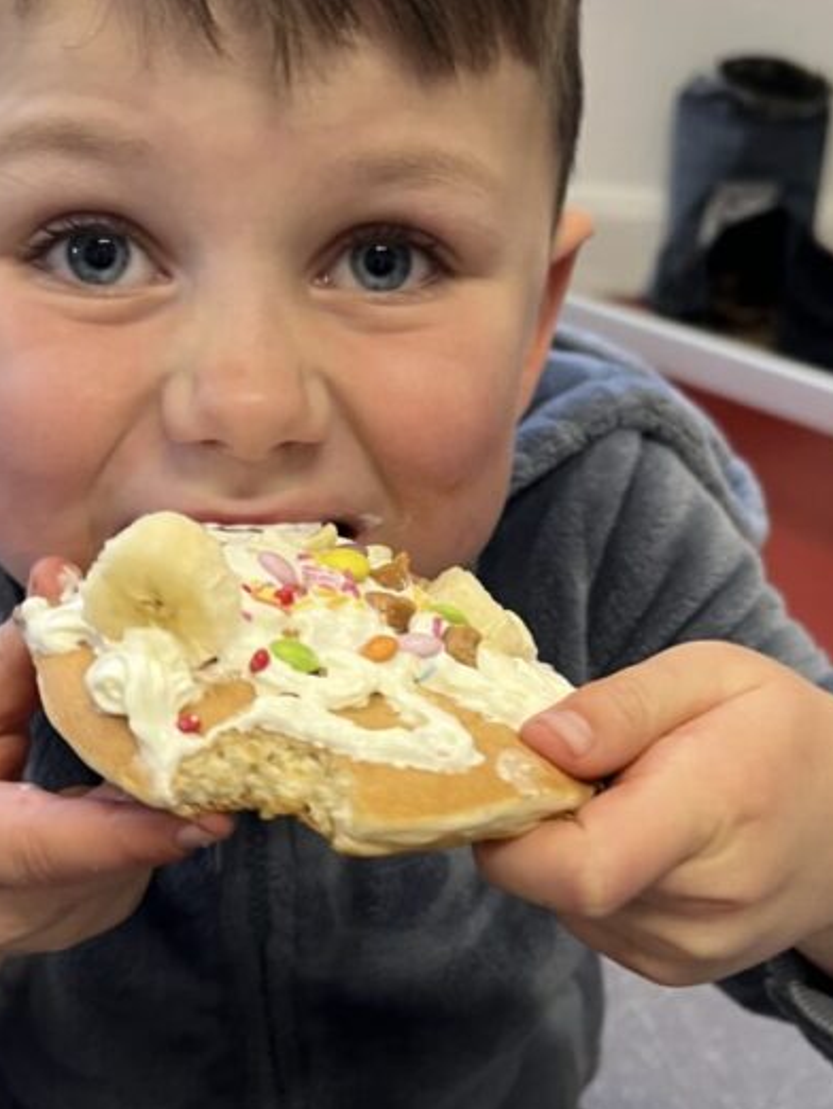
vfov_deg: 37.2
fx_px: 1635
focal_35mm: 51
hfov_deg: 28.6
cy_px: 712
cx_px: 387
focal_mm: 5.7
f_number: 1.5
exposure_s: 1/50
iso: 160
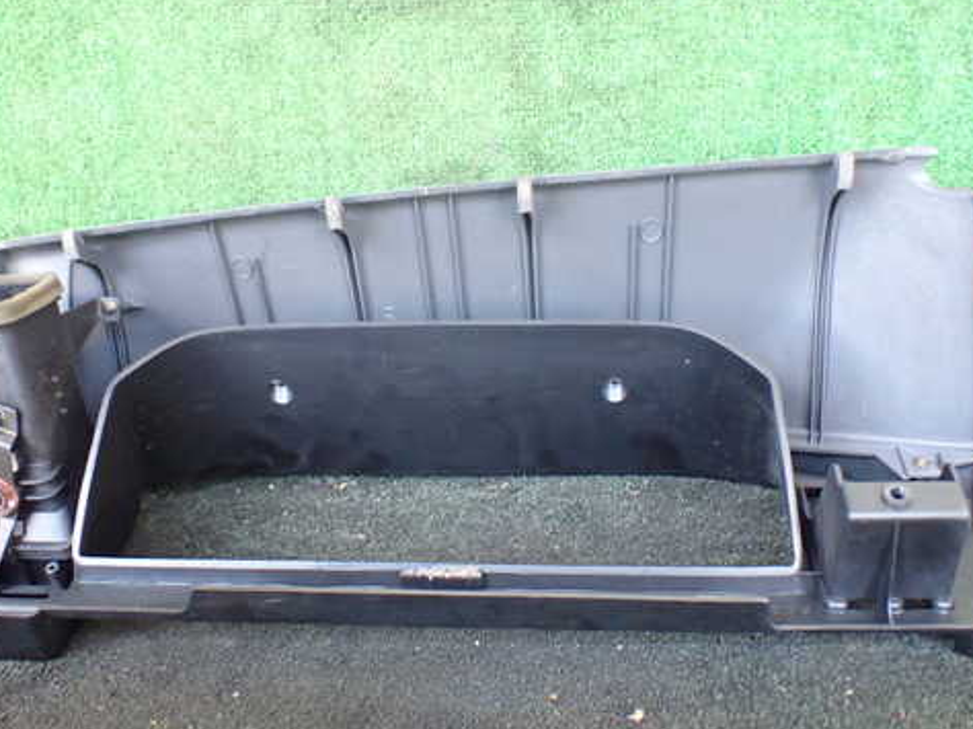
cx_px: 437
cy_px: 337
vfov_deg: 37.7
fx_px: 1068
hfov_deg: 48.9
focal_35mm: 38
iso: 800
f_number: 2.3
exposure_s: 1/60
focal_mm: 5.4
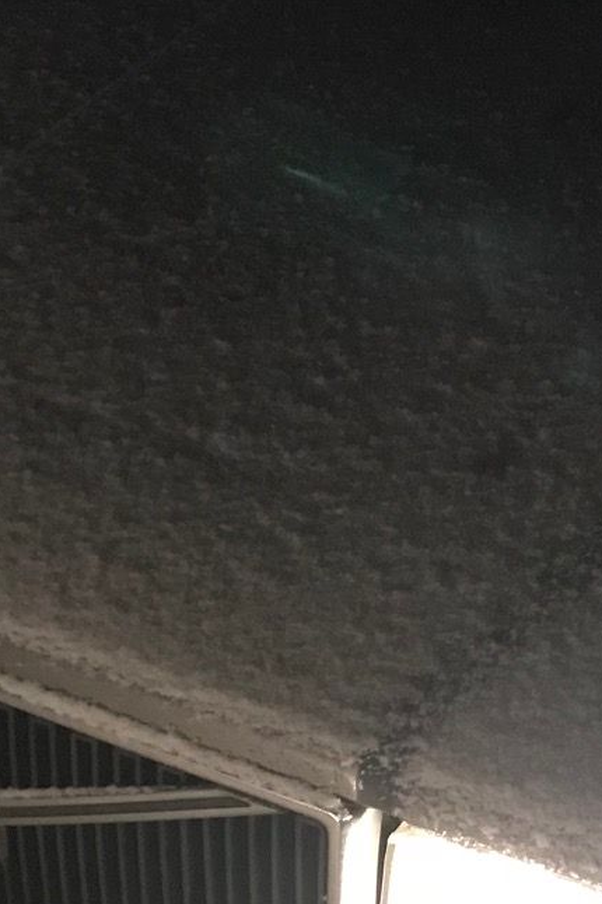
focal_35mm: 91
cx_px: 554
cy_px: 642
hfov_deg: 14.8
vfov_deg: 22.2
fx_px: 2282
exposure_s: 1/7
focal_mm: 3.99
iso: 80
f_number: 1.8
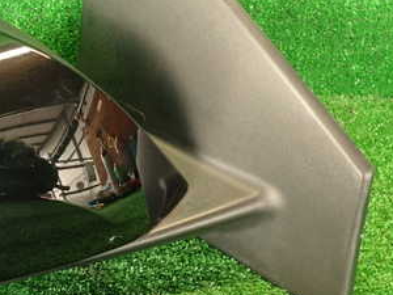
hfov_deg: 36.3
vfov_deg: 29.0
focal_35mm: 50
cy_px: 114
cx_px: 56
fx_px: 568
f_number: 2
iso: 250
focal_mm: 4.5
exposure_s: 1/30
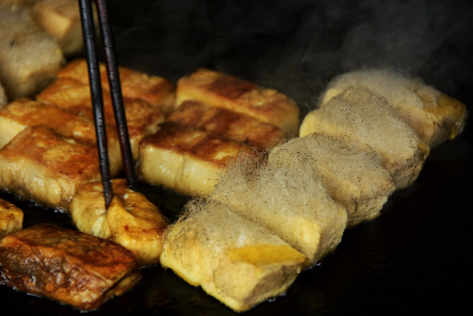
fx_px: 3941
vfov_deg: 4.6
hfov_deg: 6.9
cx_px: 236
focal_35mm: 300
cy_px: 158
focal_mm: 200
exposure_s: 1/200
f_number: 5.6
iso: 400
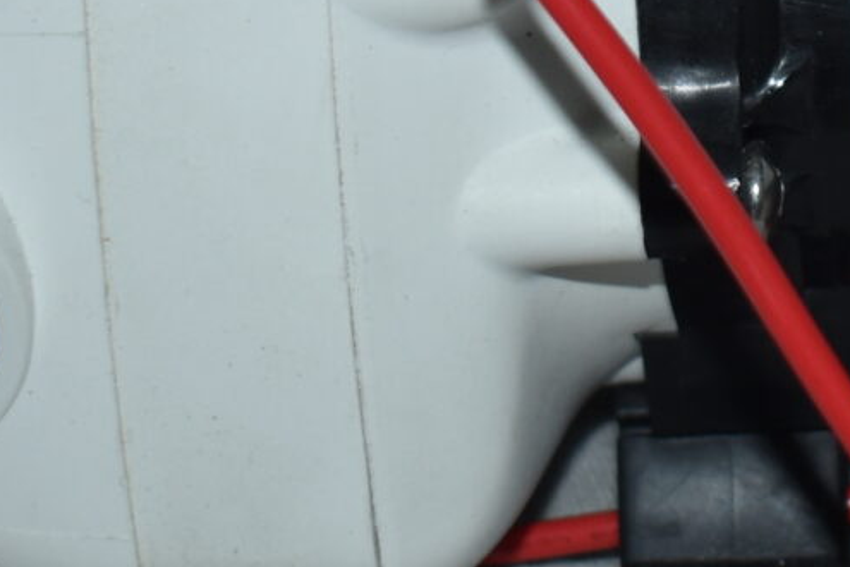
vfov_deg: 7.3
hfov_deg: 11.0
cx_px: 841
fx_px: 4391
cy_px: -166
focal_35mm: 186
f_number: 3.8
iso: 160
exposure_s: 1/80
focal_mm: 24
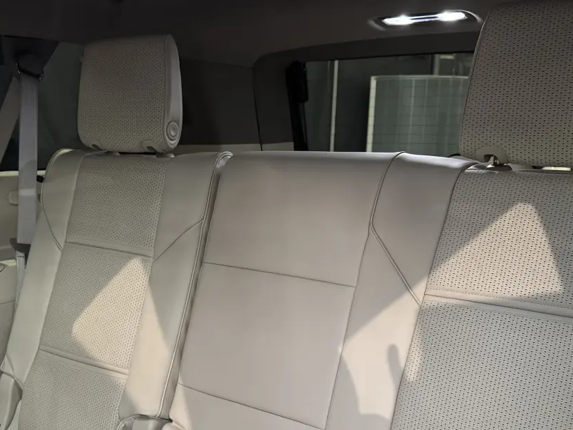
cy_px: 305
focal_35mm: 42
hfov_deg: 44.6
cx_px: 231
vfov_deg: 33.9
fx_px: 695
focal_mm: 6.76
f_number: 1.78
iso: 1000
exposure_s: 1/35
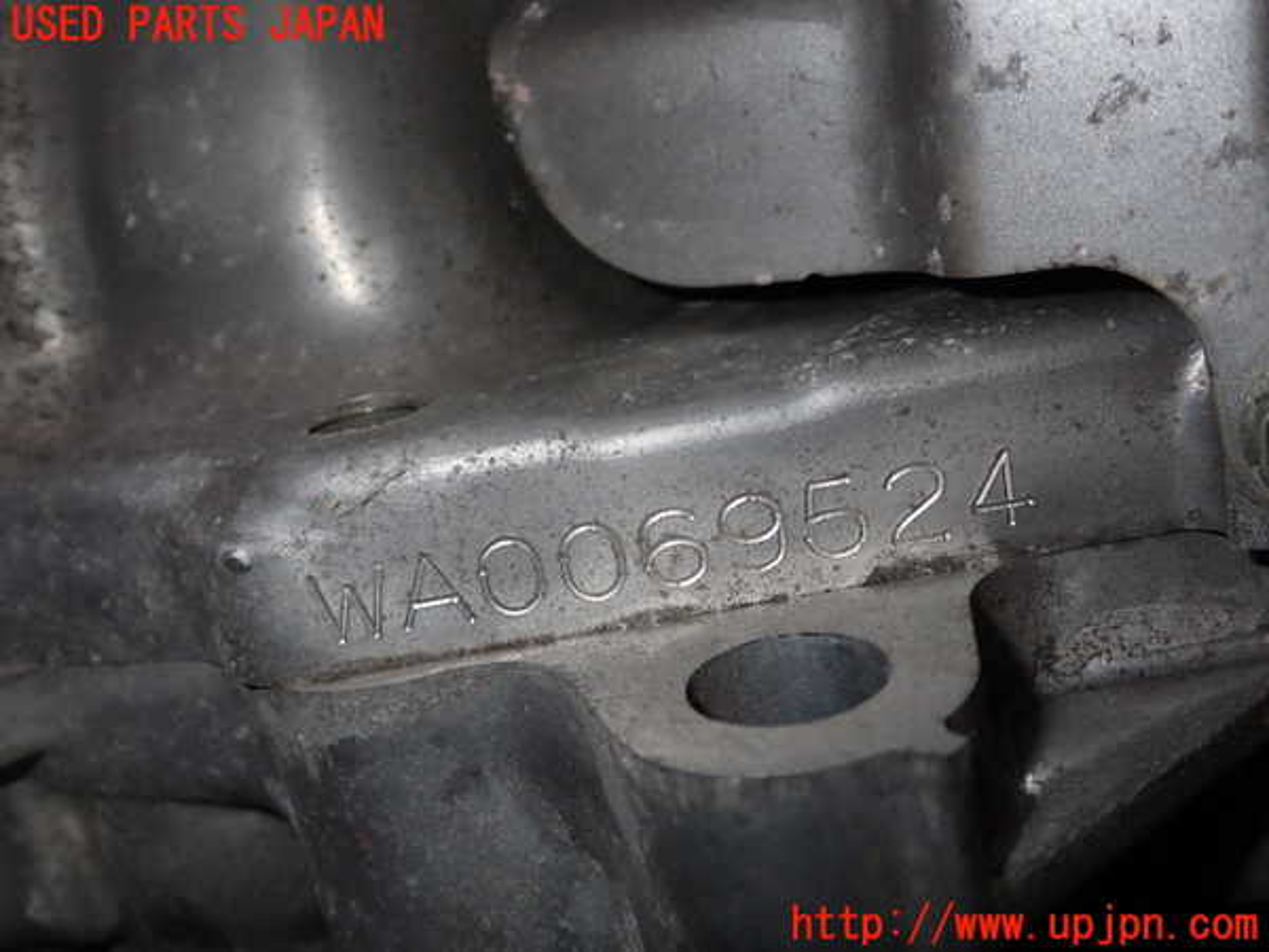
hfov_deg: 51.4
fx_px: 1320
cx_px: 634
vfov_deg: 39.7
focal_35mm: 36
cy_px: 476
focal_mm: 6.37
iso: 200
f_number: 7.1
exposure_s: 1/40
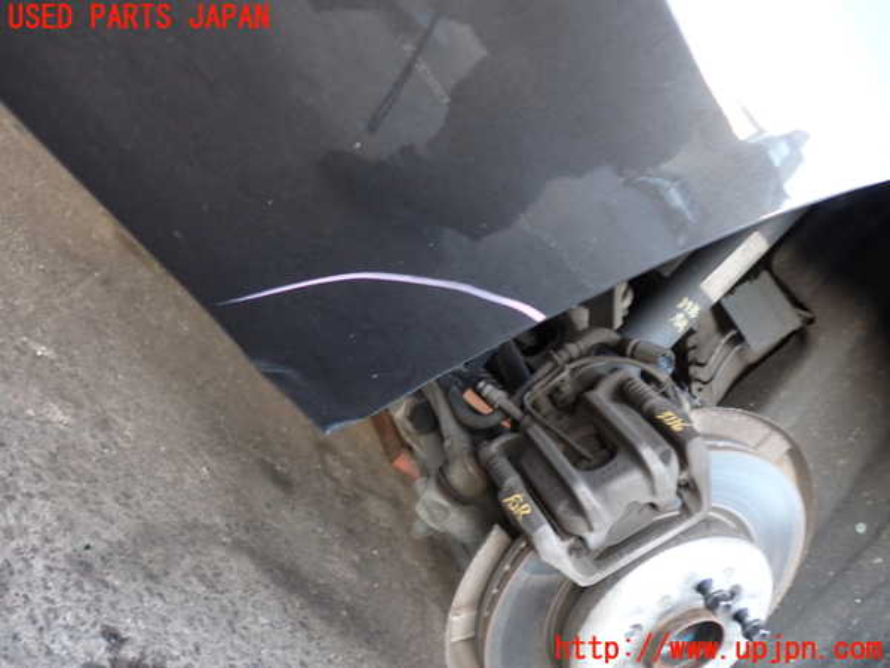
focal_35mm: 30
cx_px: 445
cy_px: 334
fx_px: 771
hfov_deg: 60.0
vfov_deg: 46.8
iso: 200
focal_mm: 5.4
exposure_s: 1/30
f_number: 2.3
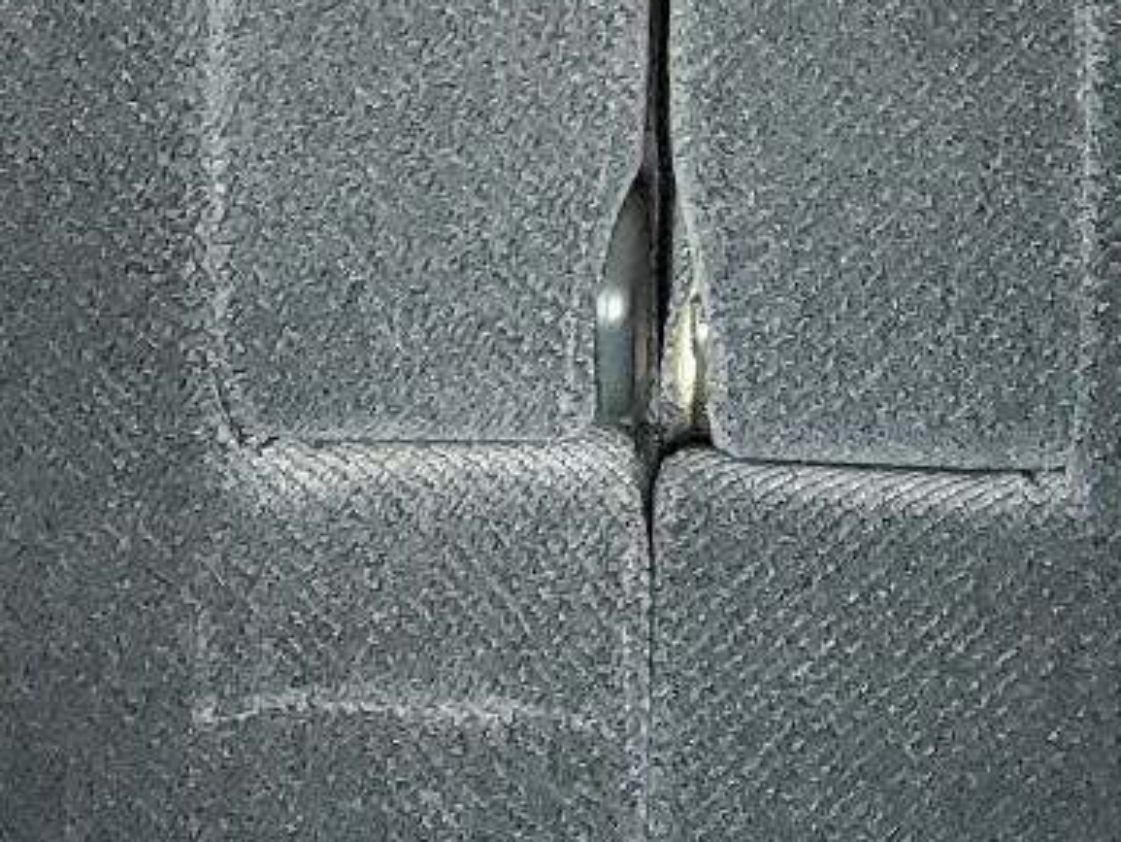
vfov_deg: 13.0
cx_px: 693
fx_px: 3499
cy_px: -393
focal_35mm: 108
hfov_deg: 18.2
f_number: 1.5
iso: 653
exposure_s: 1/15
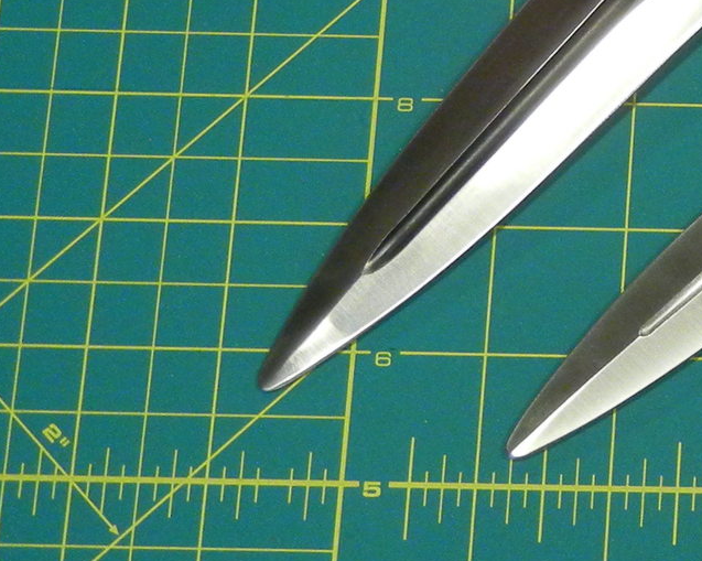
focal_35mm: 115
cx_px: 1106
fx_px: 2388
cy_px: 190
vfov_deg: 13.4
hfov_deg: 15.2
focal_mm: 5.4
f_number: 3.5
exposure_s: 1/14.4
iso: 400
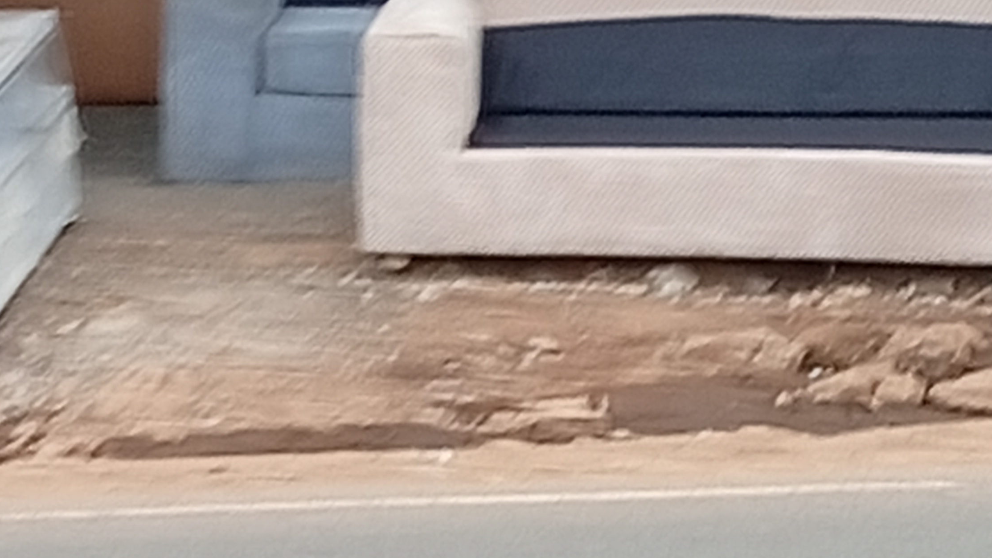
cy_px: 206
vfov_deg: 5.5
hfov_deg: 9.8
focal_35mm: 220
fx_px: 5787
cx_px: 526
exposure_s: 1/100
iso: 71
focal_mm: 3.98
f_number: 1.8
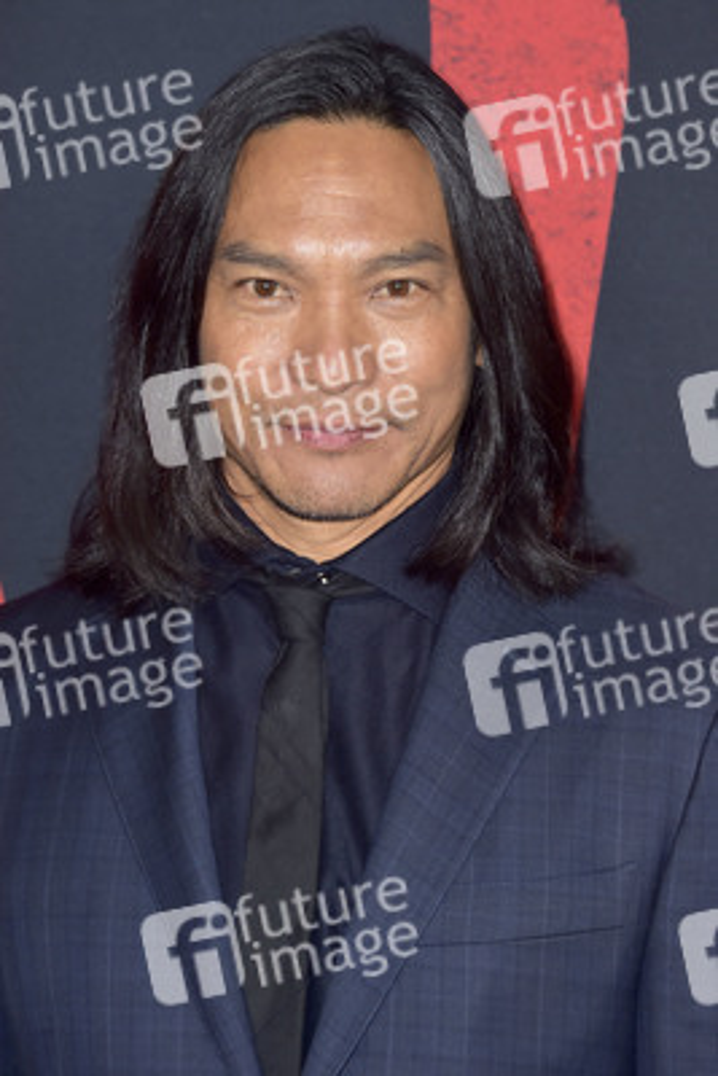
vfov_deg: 11.4
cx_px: 359
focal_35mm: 180
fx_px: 5380
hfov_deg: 7.6
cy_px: 538
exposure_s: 1/250
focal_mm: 180
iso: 400
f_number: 7.1
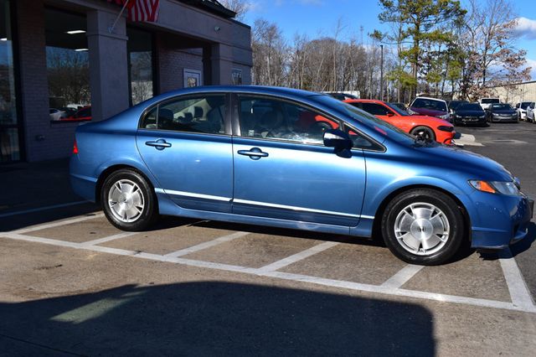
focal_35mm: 33
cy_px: 178
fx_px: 491
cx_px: 268
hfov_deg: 57.2
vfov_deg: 39.9
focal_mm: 22
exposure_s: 1/500
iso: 200
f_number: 11
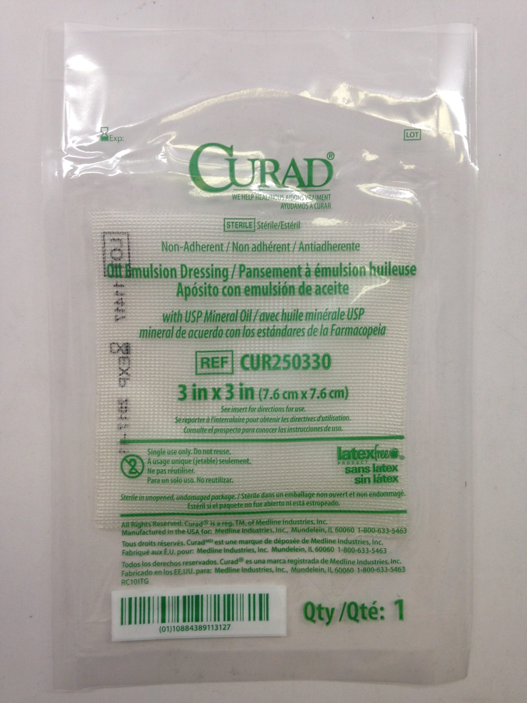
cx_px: 264
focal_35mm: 33
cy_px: 352
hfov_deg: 42.9
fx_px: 670
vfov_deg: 55.4
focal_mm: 4.12
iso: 64
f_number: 2.4
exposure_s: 1/60
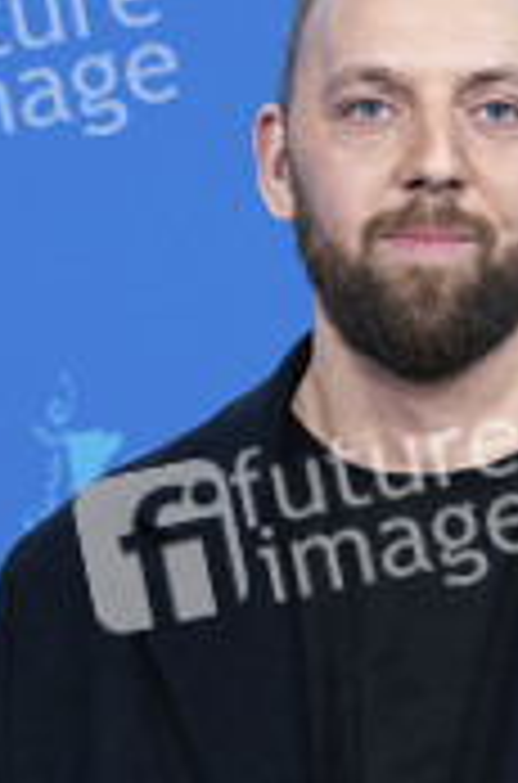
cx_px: 437
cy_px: 752
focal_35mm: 219
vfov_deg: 9.4
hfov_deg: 6.2
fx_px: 4755
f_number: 2.8
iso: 1250
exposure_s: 1/320
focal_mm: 63.4
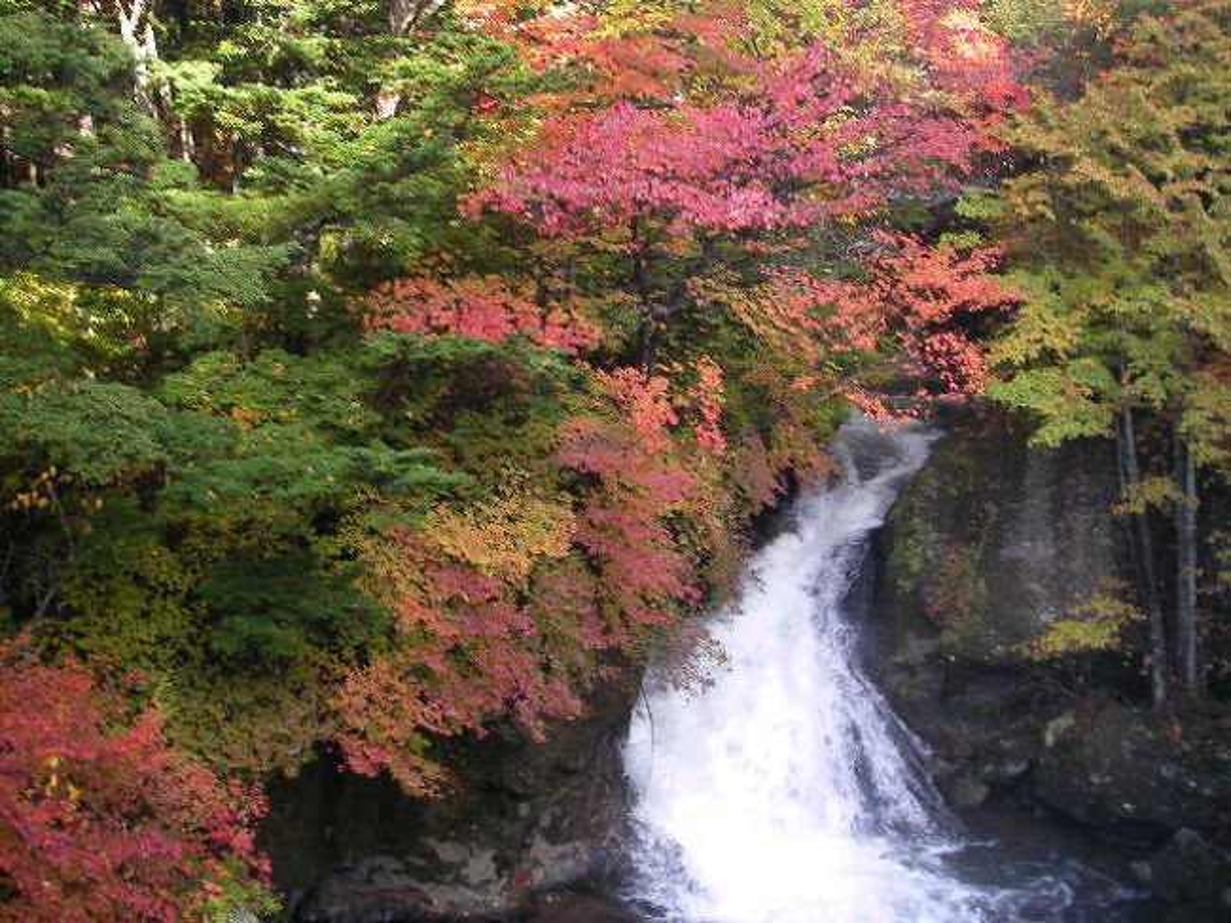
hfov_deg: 49.0
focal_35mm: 38
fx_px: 1351
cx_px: 616
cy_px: 462
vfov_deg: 37.7
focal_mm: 6.3
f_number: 3.3
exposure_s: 1/50
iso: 68
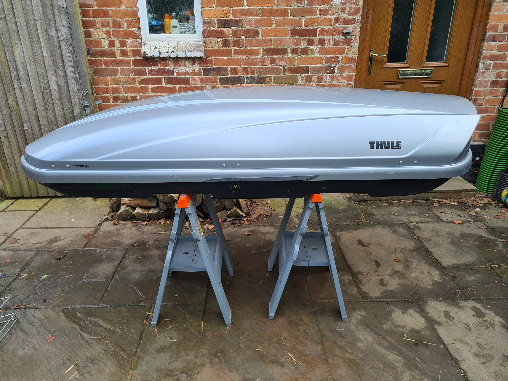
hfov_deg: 67.3
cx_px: 254
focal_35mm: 26
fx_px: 382
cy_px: 190
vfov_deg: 53.1
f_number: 1.8
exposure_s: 1/302
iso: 50
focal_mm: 5.4
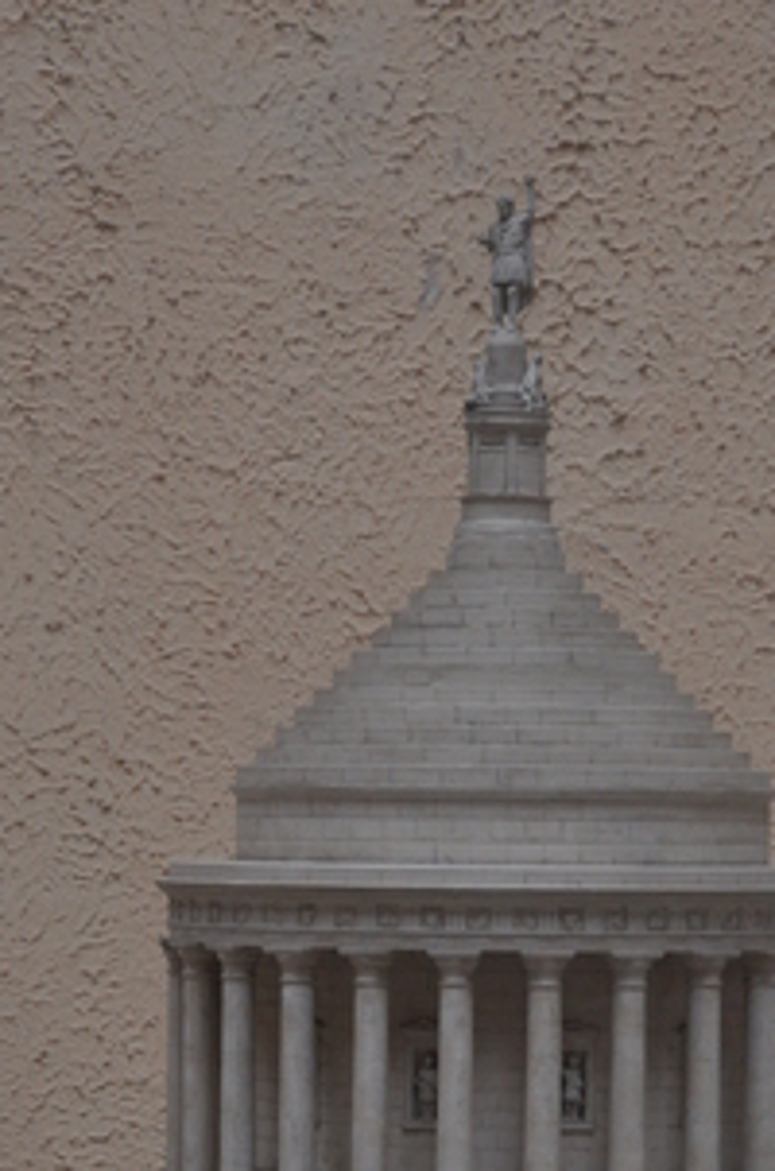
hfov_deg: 9.9
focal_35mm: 138
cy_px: 1175
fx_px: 4476
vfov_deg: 14.6
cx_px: 463
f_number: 4.5
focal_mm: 42
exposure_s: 1/60
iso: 640
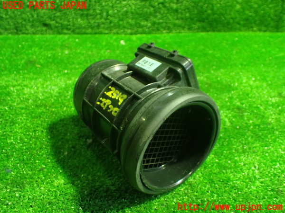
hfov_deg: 60.0
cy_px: 106
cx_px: 142
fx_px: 247
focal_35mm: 30
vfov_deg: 46.8
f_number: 2.3
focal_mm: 5.4
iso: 800
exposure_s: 1/40
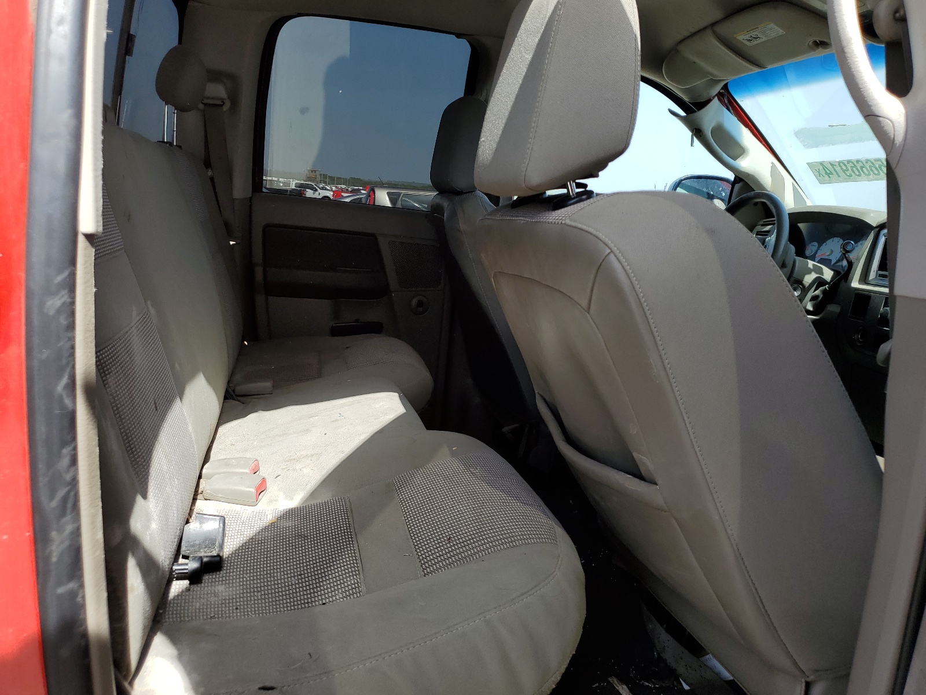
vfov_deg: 53.1
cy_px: 348
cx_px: 463
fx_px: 696
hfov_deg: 67.3
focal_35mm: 26
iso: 50
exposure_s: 1/1000
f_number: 1.5
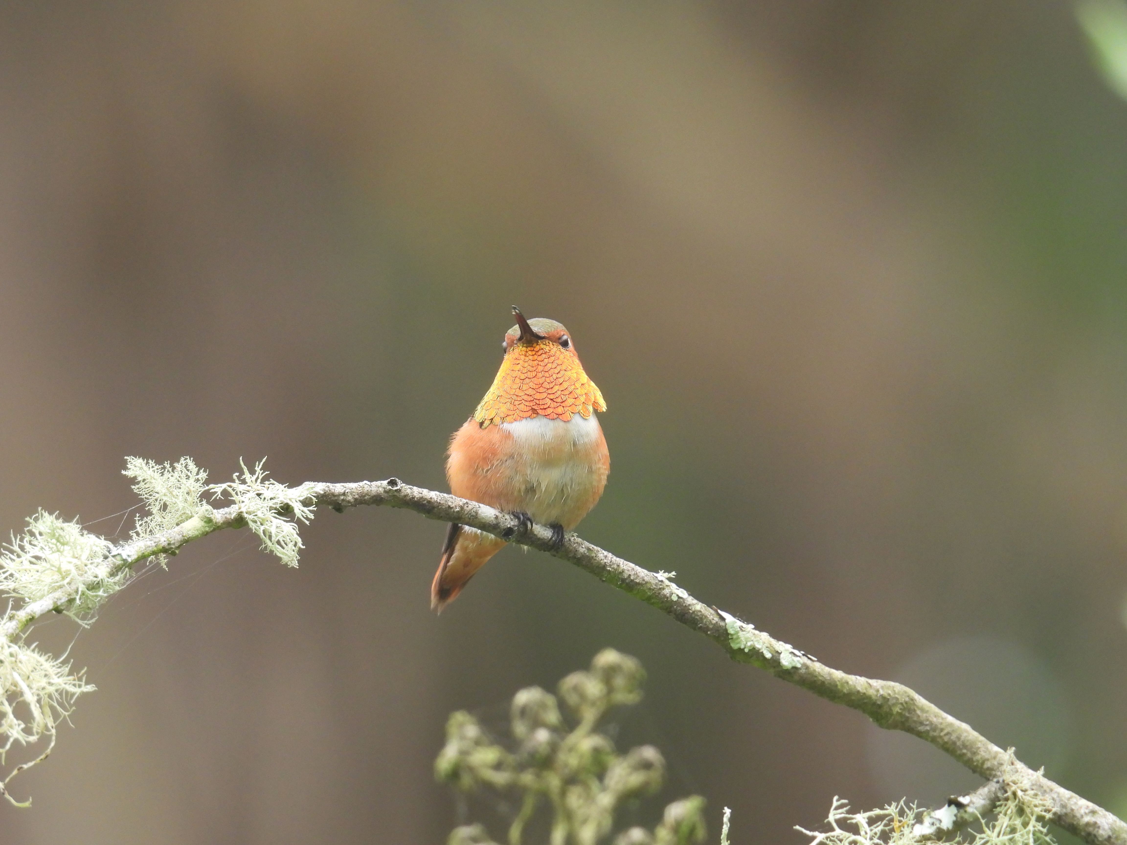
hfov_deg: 1.7
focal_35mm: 1200
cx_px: 564
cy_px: 422
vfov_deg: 1.2
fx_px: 39069
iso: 400
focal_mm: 214
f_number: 6.3
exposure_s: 1/160
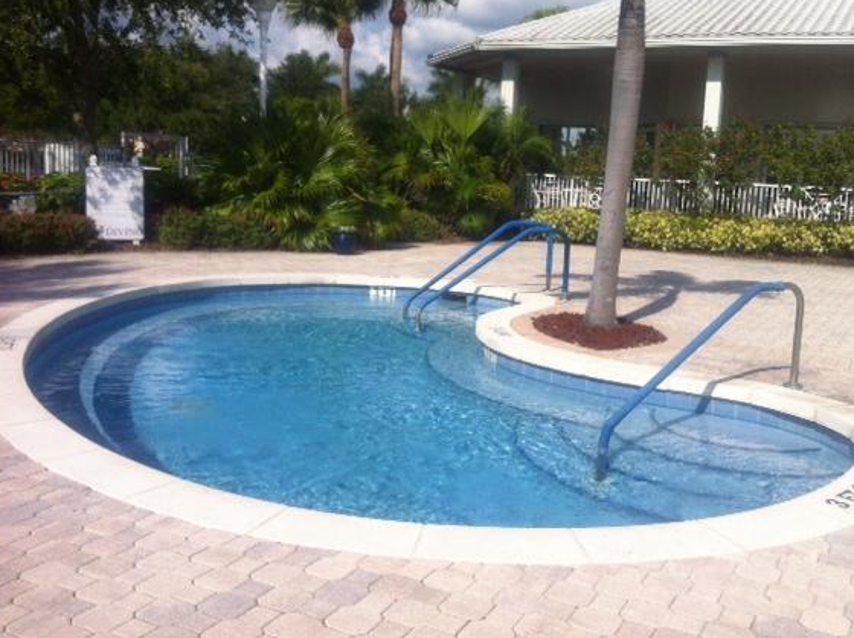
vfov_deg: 35.8
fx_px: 985
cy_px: 284
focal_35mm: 40
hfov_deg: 46.8
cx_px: 451
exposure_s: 1/2742
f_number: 2.8
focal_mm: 3.85
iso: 80
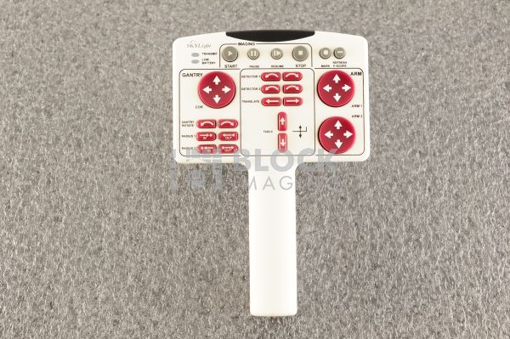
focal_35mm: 50
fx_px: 708
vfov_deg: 26.9
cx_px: 255
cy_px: 170
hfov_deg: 39.6
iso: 1600
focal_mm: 50
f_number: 10
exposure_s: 1/125
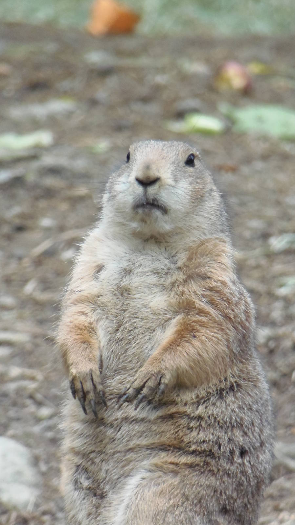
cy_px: 262
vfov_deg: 2.3
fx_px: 13117
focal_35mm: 943
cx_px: 178
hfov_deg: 1.3
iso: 400
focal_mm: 154.8
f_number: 5.7
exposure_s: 1/250
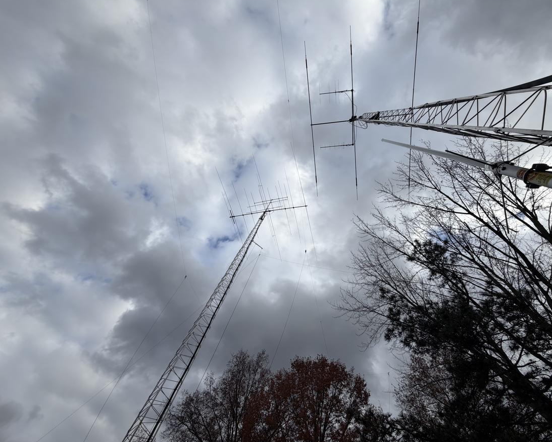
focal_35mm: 15
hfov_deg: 96.5
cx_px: 303
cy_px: 220
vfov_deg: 84.1
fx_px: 245
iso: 20
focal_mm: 2.22
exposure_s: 1/820
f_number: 2.2
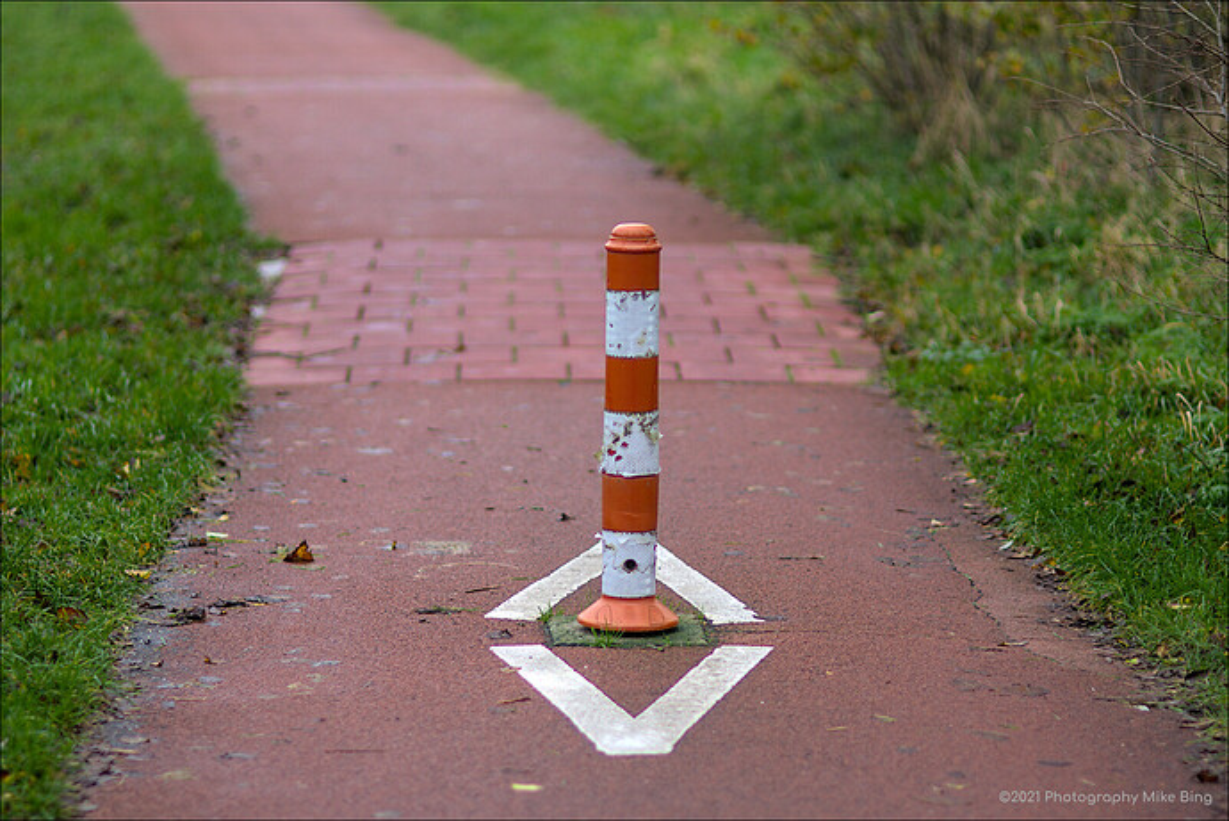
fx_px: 4355
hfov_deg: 16.1
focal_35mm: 128
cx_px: 614
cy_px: 410
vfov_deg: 10.8
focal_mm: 85
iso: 200
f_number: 1.4
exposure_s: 1/400
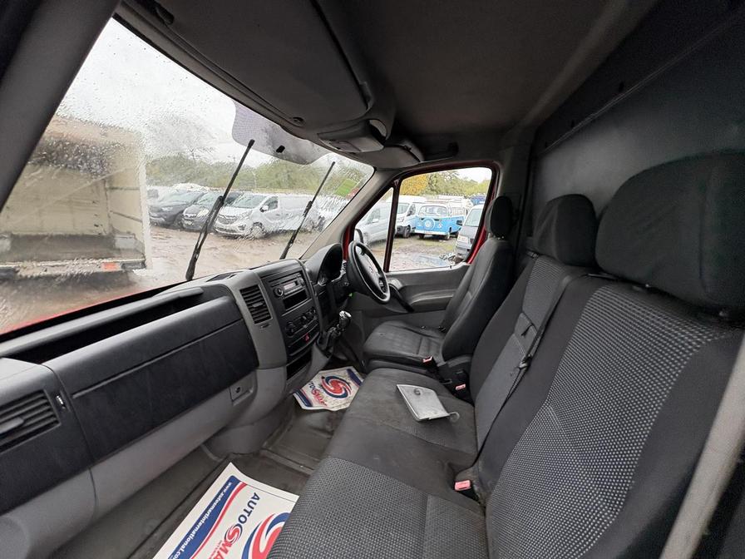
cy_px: 280
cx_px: 372
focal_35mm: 14
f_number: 2.2
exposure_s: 1/99
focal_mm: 2.22
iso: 160
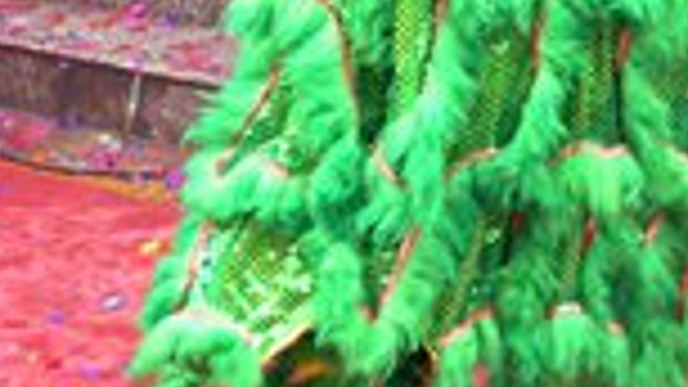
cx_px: 612
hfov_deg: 16.4
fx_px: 2353
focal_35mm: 129
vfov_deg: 8.7
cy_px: -472
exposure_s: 1/400
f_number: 3.5
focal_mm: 18
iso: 640
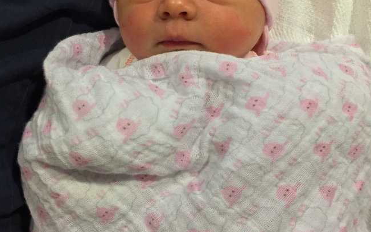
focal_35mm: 44
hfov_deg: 45.3
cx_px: 195
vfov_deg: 29.1
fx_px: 445
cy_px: 91
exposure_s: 1/30
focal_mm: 4.15
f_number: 2.2
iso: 250
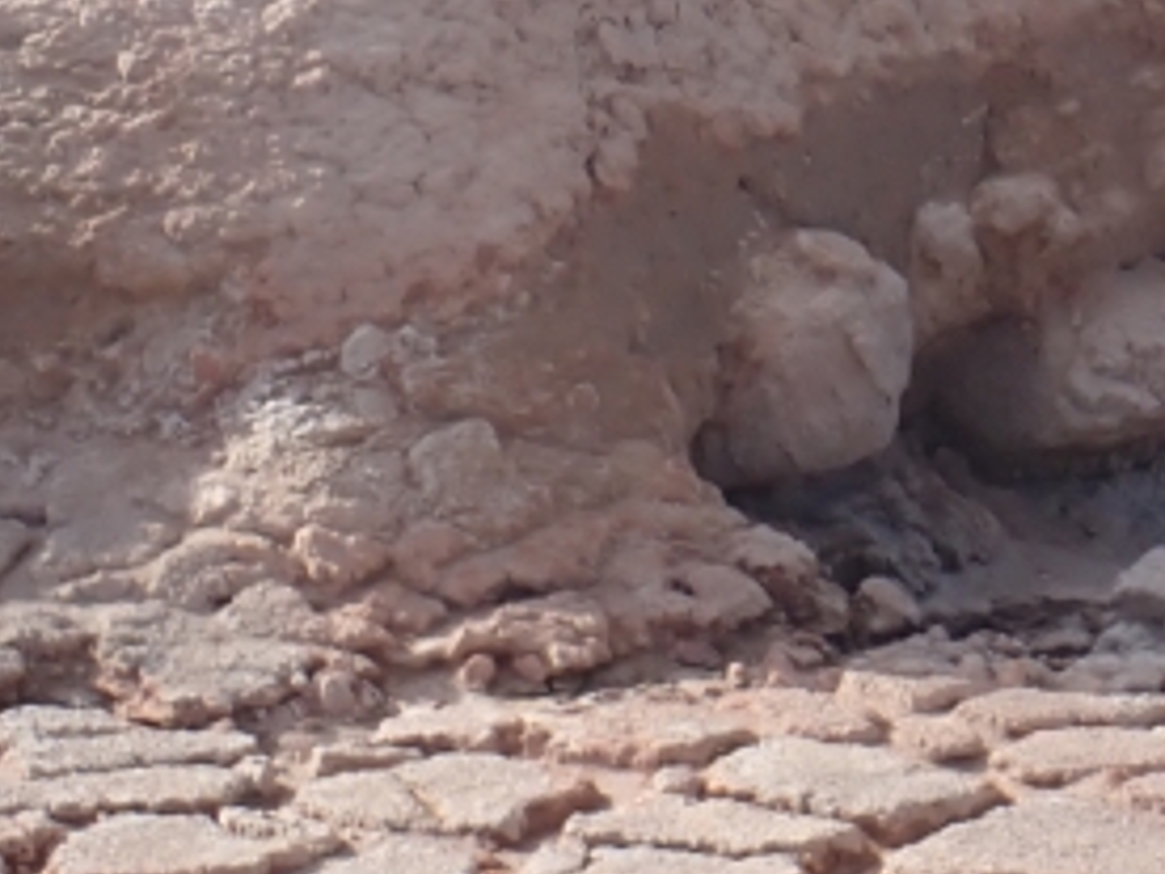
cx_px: 1604
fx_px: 6092
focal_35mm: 181
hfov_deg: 10.6
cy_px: 63
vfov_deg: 8.2
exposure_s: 1/500
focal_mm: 9.01
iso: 100
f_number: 4.5
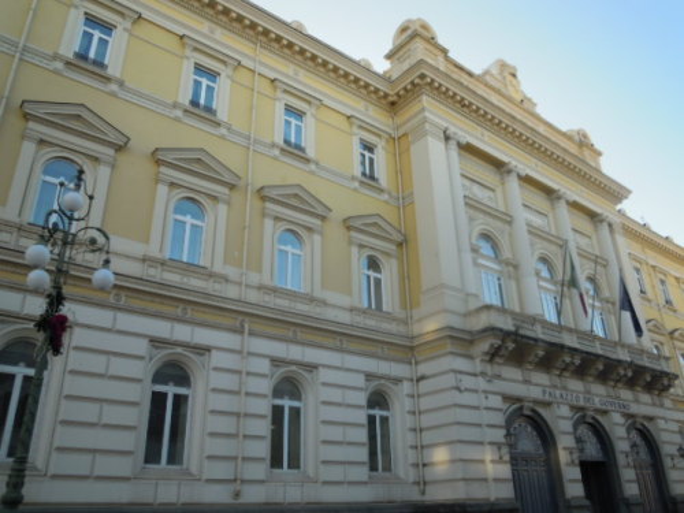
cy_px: 256
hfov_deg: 63.4
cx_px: 342
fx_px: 553
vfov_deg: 49.7
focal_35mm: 28
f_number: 2.7
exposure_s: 1/320
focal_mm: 5
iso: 100
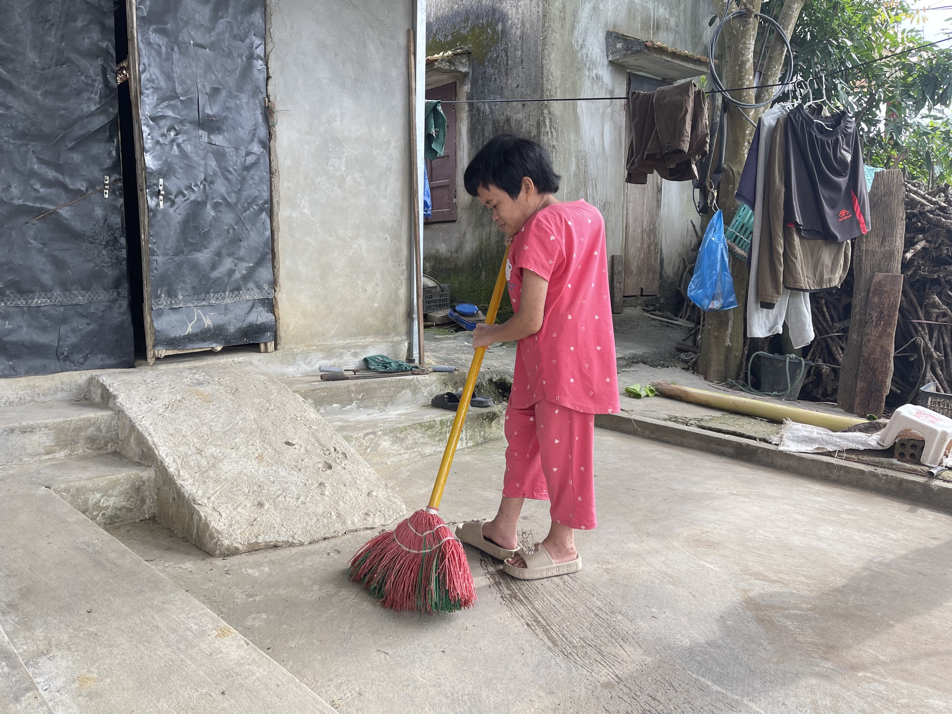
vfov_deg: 54.9
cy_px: 357
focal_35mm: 25
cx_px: 476
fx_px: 688
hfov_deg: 69.4
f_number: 1.6
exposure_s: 1/286
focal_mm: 5.1
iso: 32
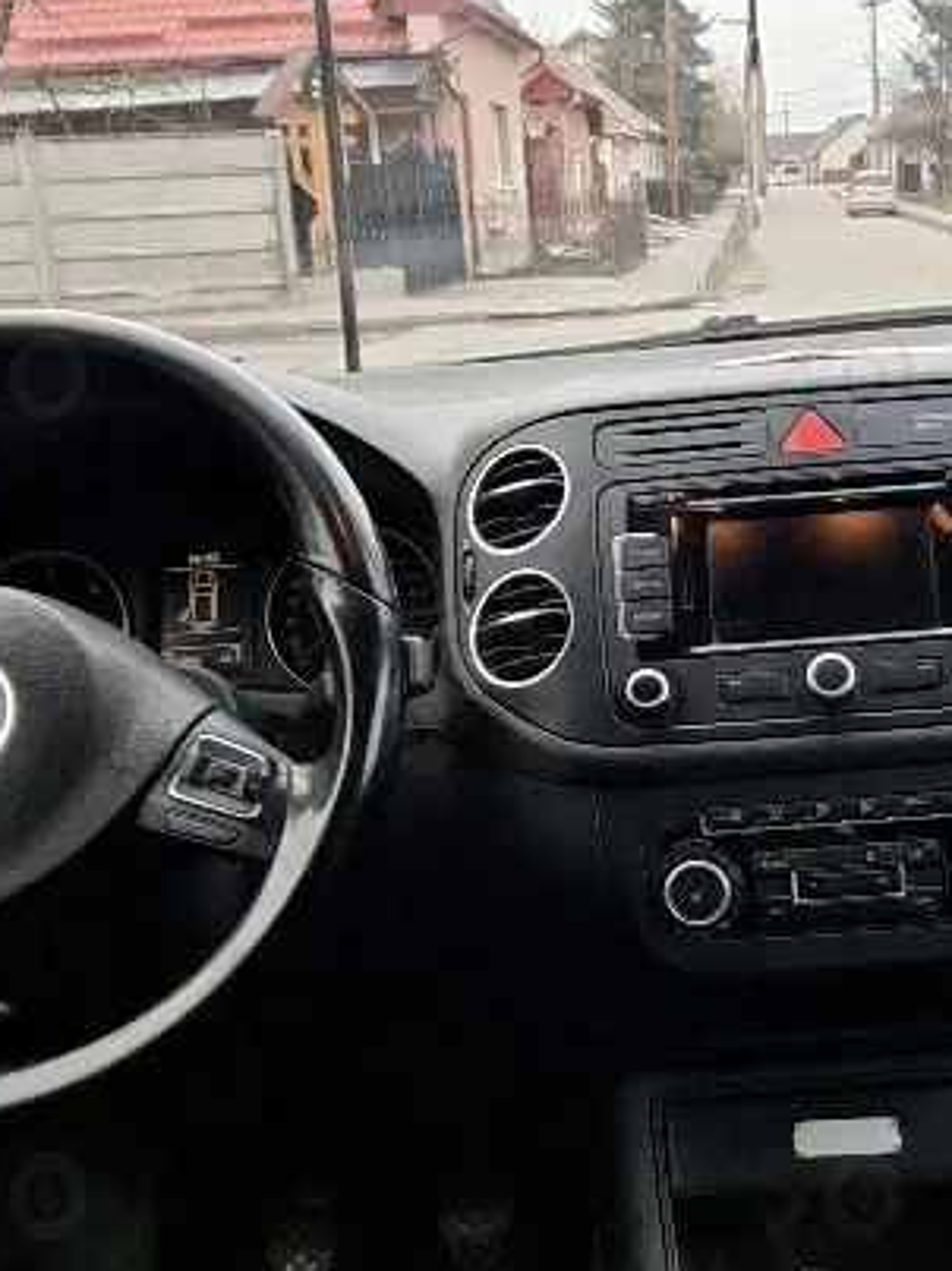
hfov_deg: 32.5
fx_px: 1578
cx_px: 779
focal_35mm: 43
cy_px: 702
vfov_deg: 43.8
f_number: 2.2
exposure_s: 1/50
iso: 40
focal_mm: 1.74
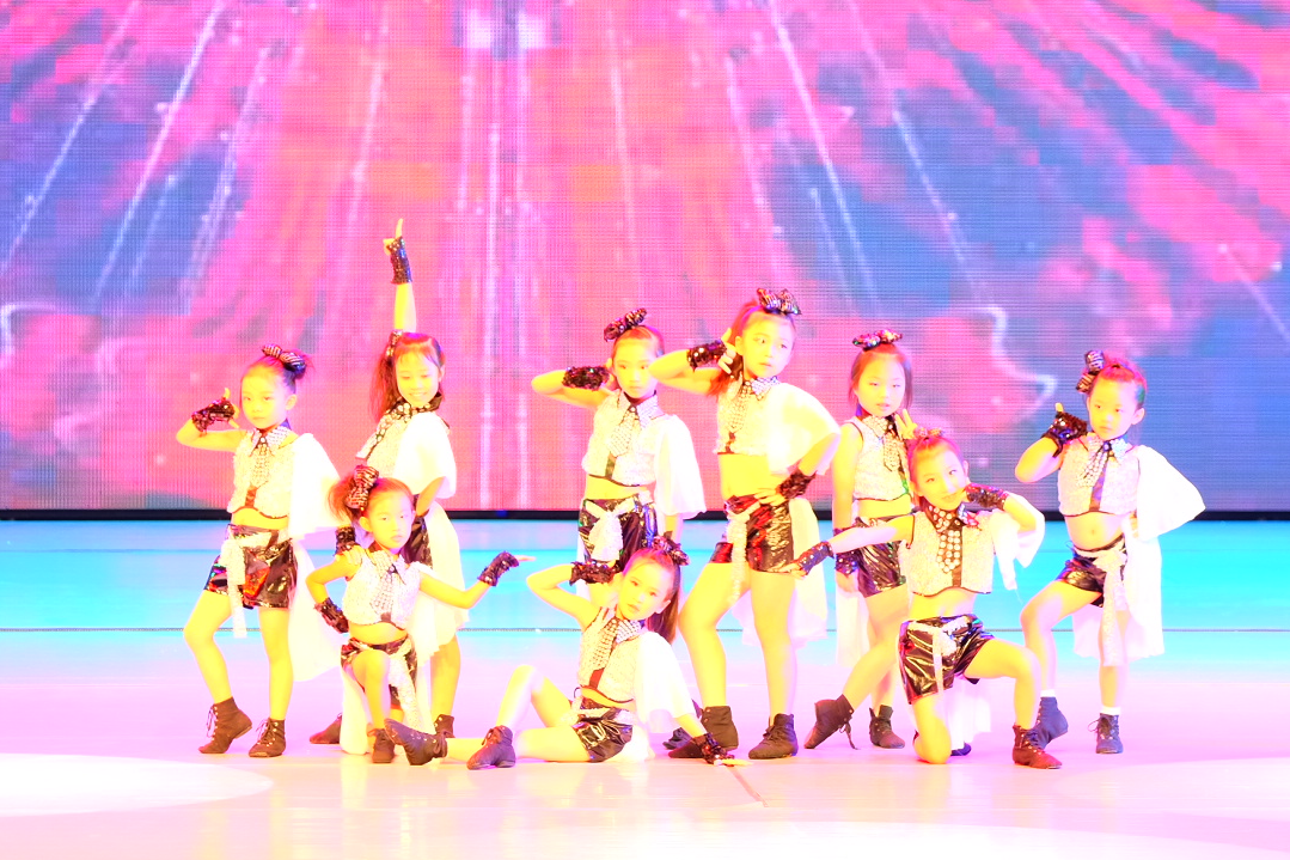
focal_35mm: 242
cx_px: 800
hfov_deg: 8.5
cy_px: 367
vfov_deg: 5.7
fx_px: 8670
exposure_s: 1/20
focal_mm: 98.2
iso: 800
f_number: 2.8
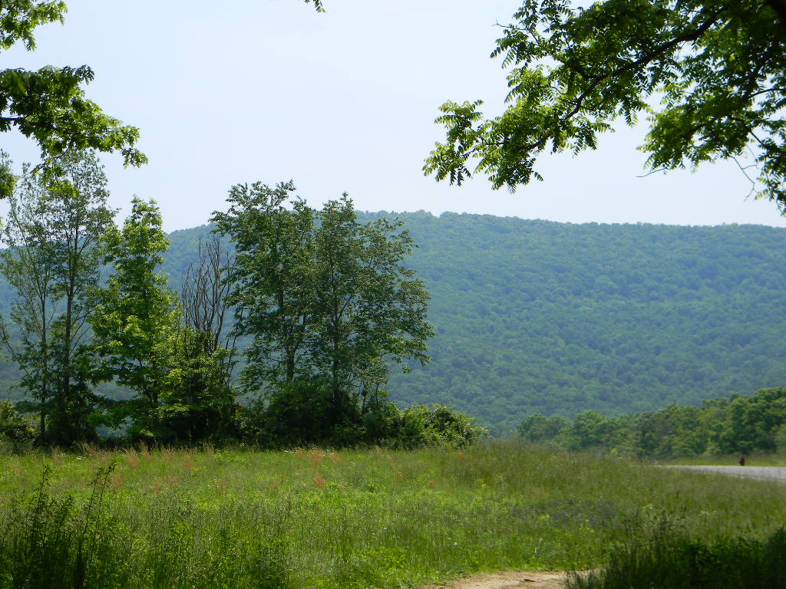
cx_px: 393
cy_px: 294
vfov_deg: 17.8
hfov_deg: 23.6
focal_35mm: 83
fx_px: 1885
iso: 80
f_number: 4.5
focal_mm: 15.1
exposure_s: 1/565
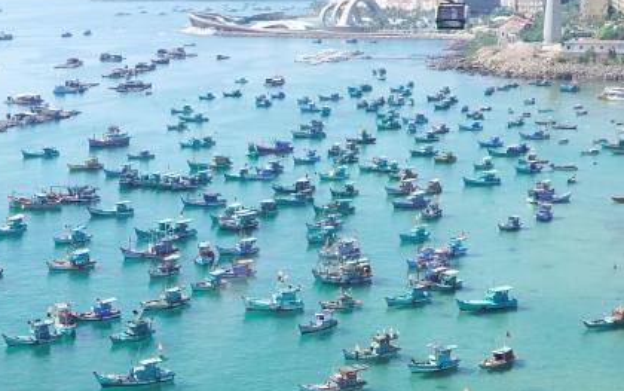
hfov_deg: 30.1
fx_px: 1140
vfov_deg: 19.4
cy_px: 164
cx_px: 150
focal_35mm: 67
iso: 2500
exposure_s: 1/4000
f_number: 6.3
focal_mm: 18
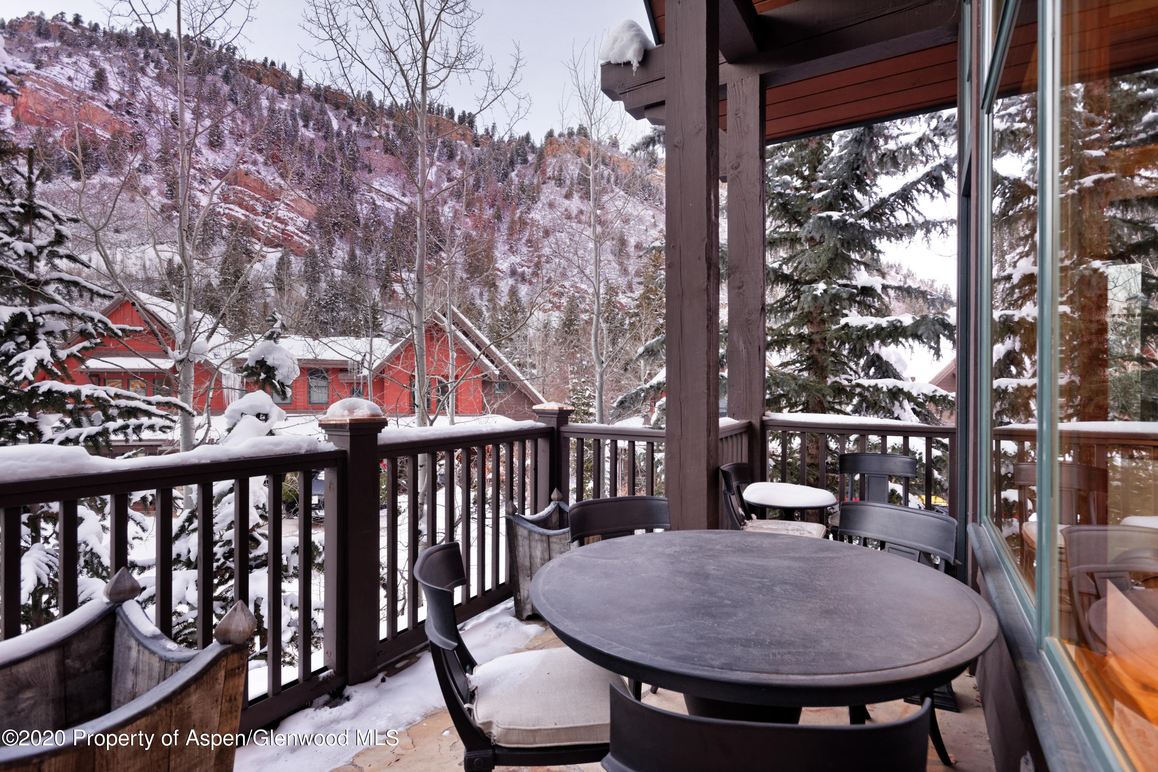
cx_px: 579
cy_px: 386
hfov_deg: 86.9
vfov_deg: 64.6
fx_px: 611
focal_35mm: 19
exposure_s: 1/100
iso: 1000
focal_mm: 19
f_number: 6.3
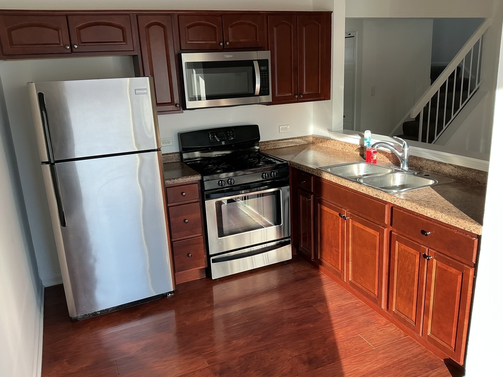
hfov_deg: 61.7
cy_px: 188
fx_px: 421
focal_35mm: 29
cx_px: 252
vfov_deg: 48.2
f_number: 1.8
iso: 32
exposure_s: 1/120
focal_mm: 3
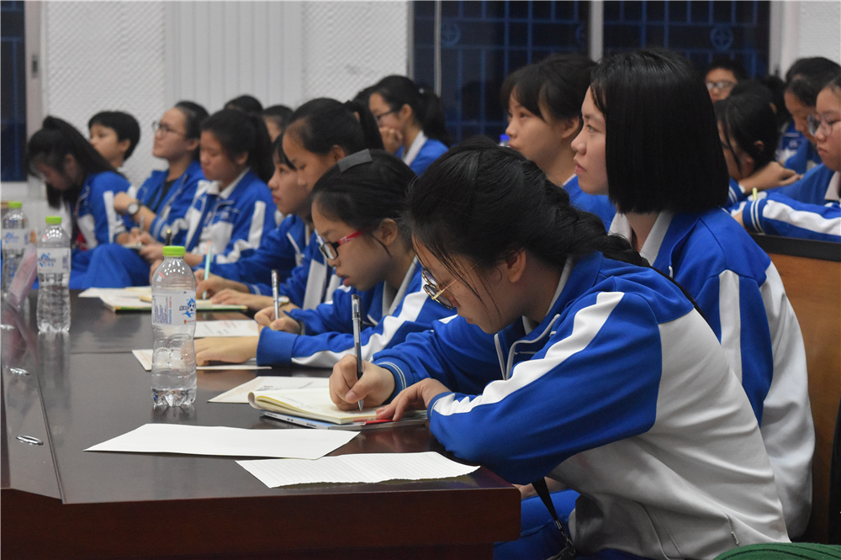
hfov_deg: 26.0
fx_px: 1821
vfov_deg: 17.5
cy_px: 280
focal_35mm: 78
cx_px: 420
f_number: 5.6
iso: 4000
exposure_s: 1/60
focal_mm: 52
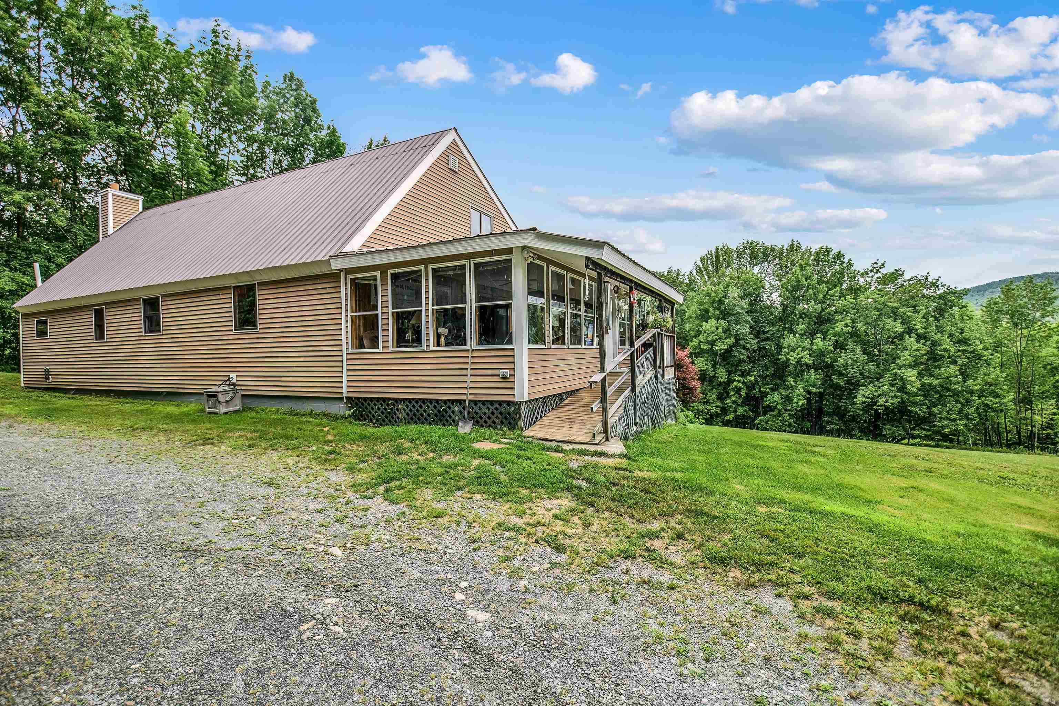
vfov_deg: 77.3
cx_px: 530
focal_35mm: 15
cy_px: 353
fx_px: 441
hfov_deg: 100.4
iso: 100
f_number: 3.5
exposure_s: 1/320
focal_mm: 10
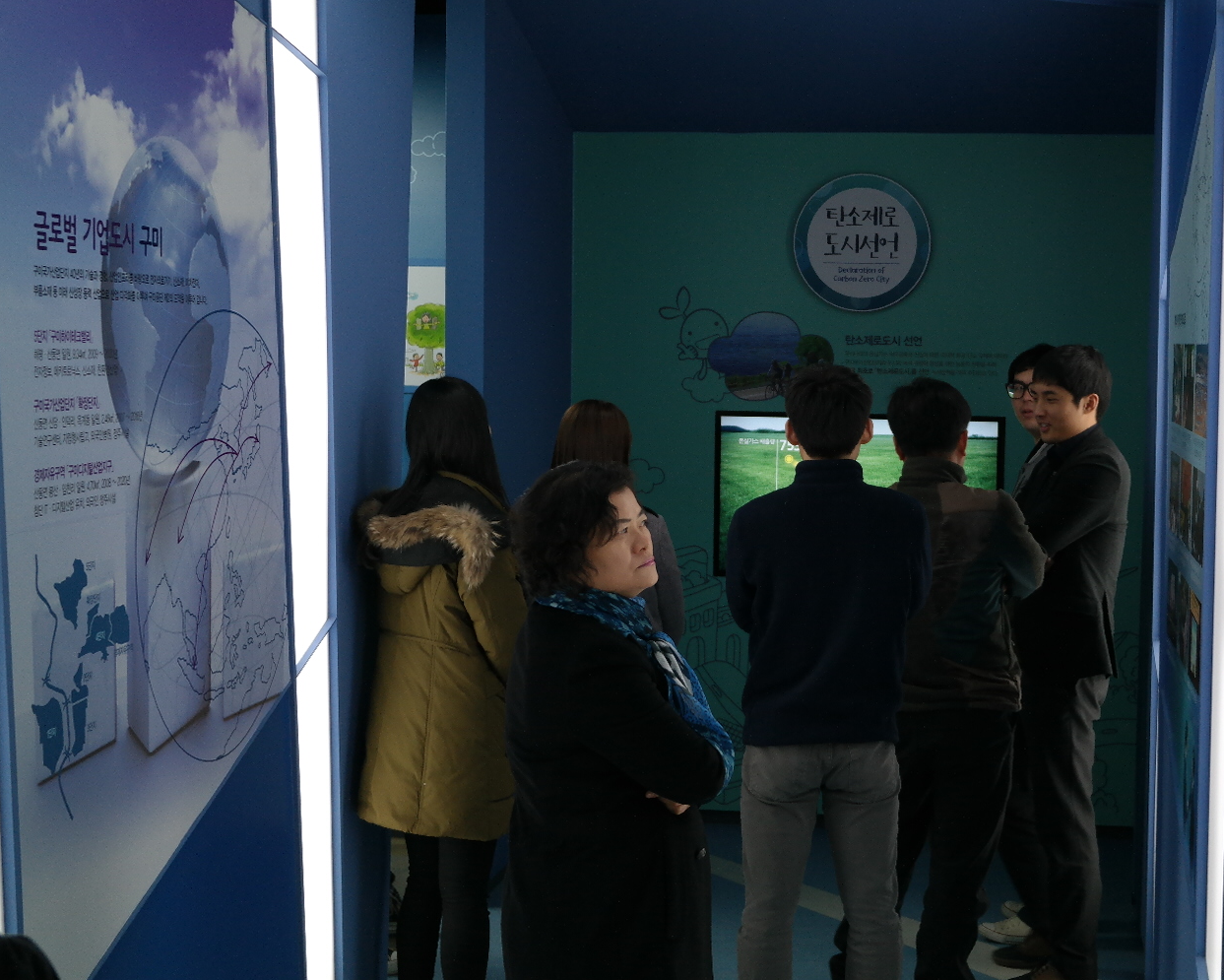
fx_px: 2174
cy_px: 448
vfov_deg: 25.4
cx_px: 814
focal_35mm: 60
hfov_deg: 31.2
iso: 800
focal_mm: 30
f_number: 4.5
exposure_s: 1/50
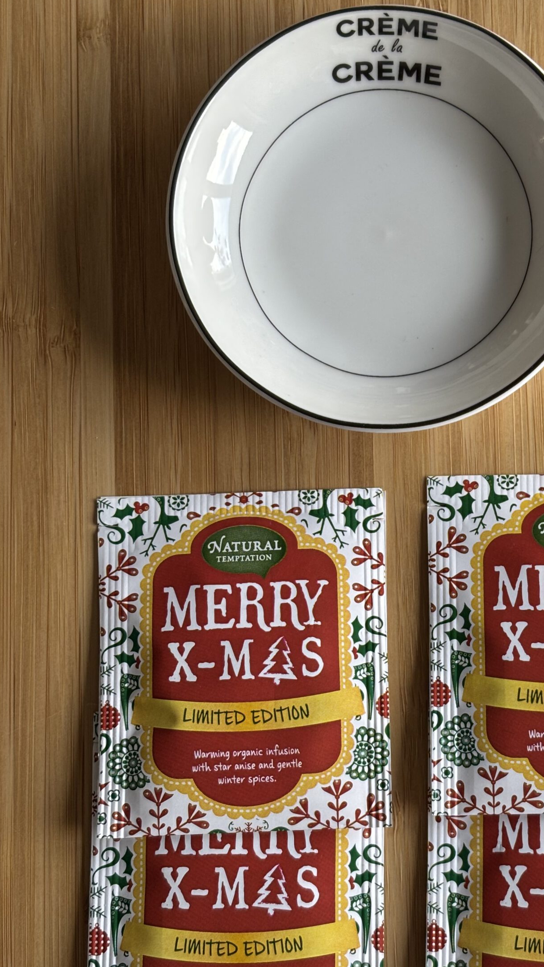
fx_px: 1718
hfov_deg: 17.9
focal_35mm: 67
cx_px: 418
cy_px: 525
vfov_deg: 31.4
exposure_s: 1/79
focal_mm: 5.96
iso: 50
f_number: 1.6
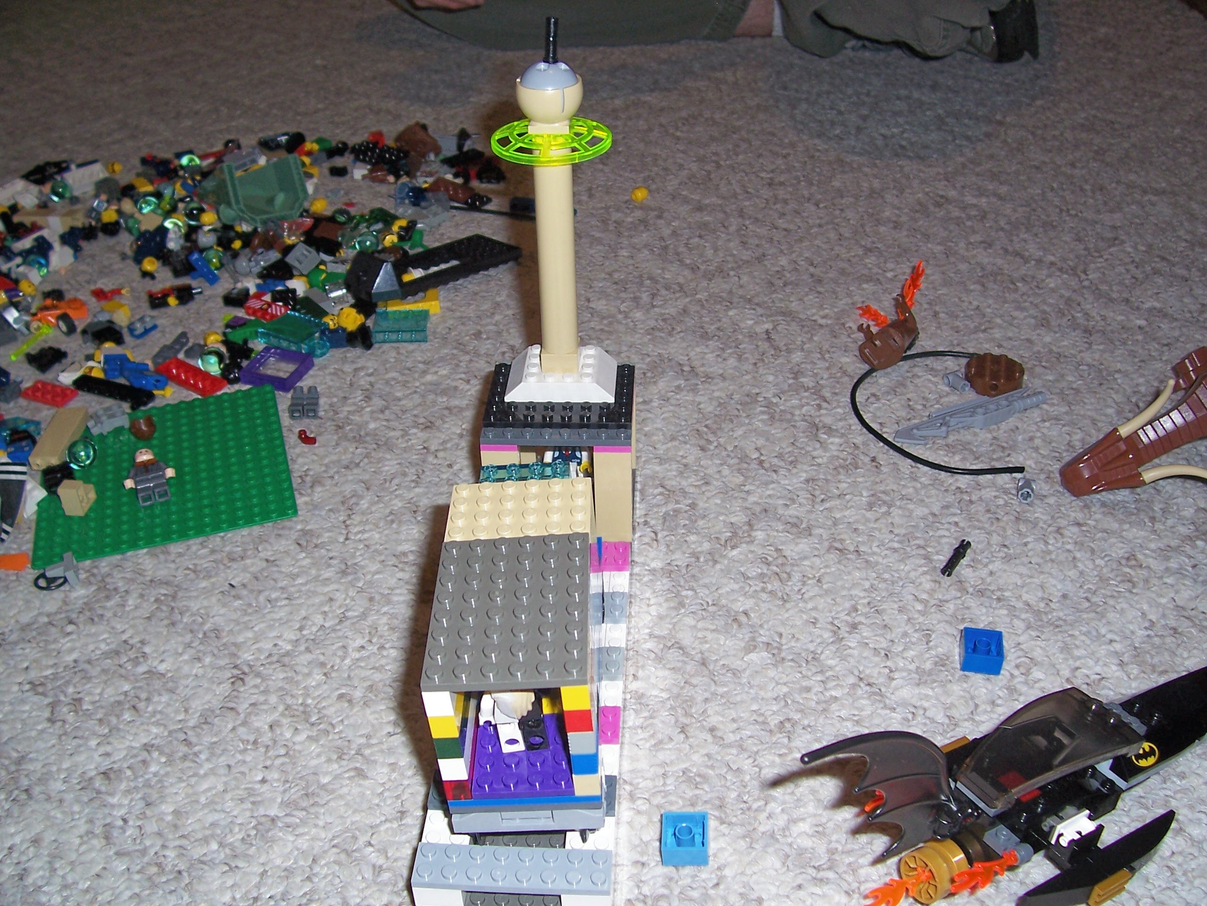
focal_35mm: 34
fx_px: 1186
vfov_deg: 41.8
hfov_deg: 54.0
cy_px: 453
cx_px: 604
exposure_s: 1/60
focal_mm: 5.6
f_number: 2.7
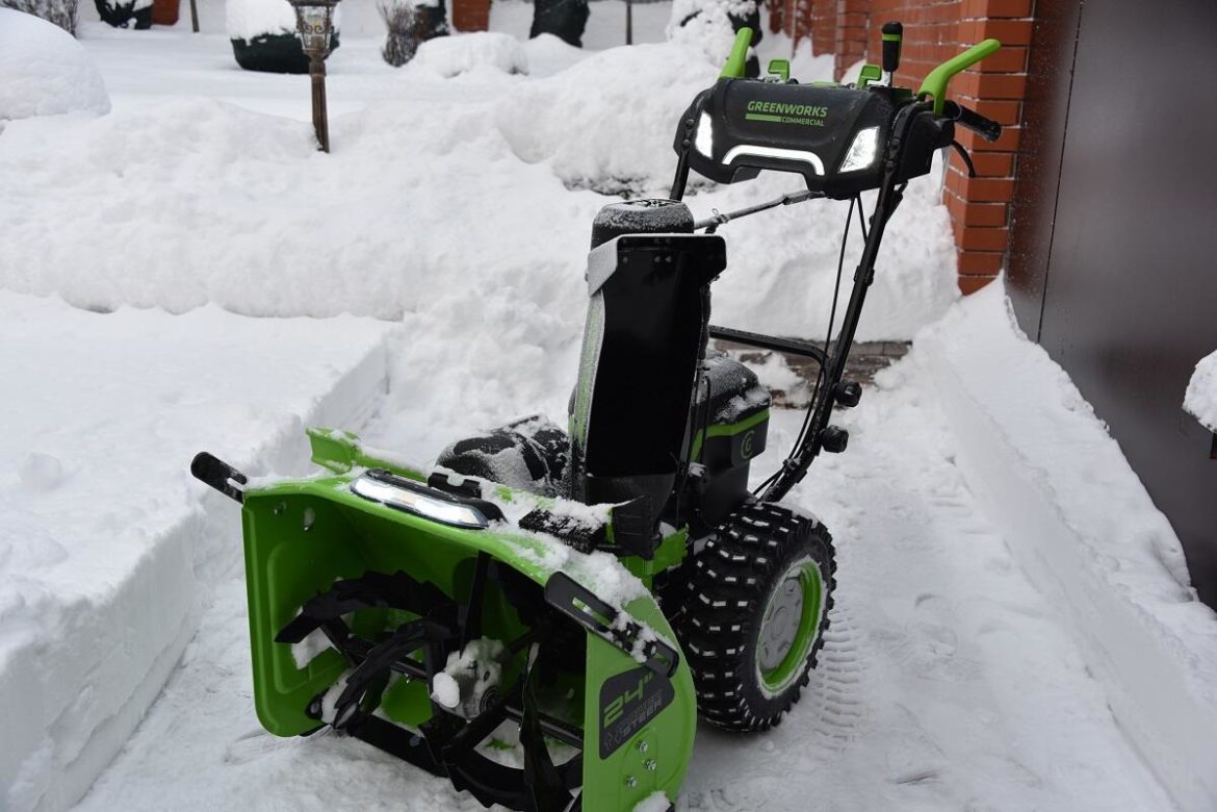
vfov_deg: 35.1
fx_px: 1285
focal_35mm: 38
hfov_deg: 50.7
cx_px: 608
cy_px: 406
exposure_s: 1/125
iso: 400
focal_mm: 38
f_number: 5.6
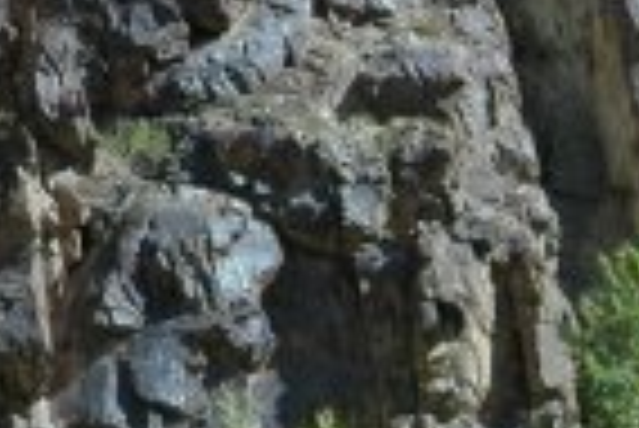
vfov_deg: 3.3
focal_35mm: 419
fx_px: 7437
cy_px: 523
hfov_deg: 4.9
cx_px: 886
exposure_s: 1/250
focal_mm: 55
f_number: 8
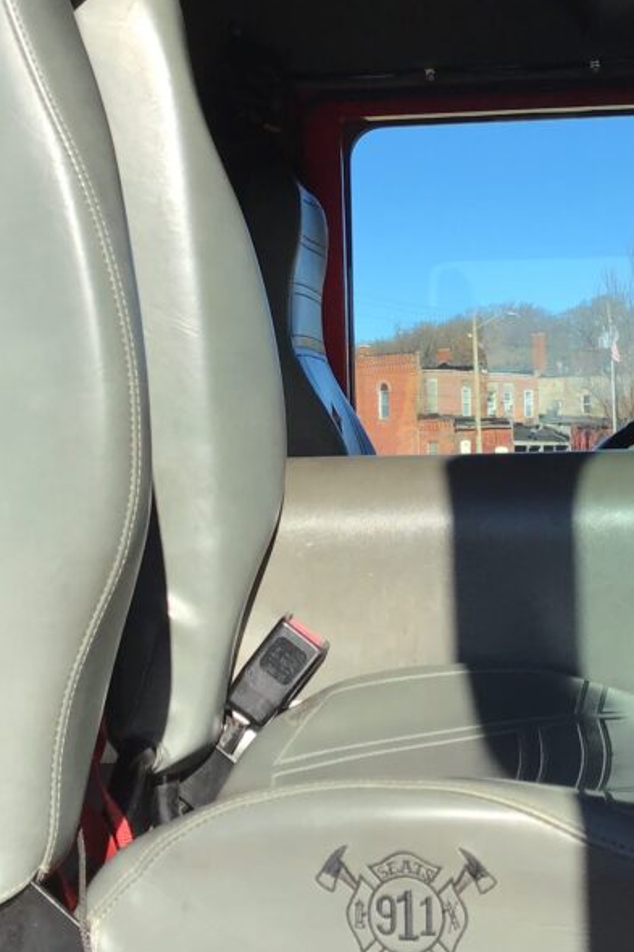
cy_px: 299
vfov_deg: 31.1
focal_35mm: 64
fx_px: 1692
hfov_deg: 21.0
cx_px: 503
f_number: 2.4
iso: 25
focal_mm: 3.3
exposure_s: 1/905
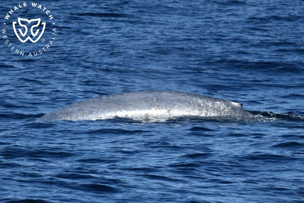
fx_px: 5065
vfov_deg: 2.3
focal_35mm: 600
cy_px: 102
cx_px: 152
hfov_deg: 3.4
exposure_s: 1/8000
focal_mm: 600
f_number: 6.3
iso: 1100
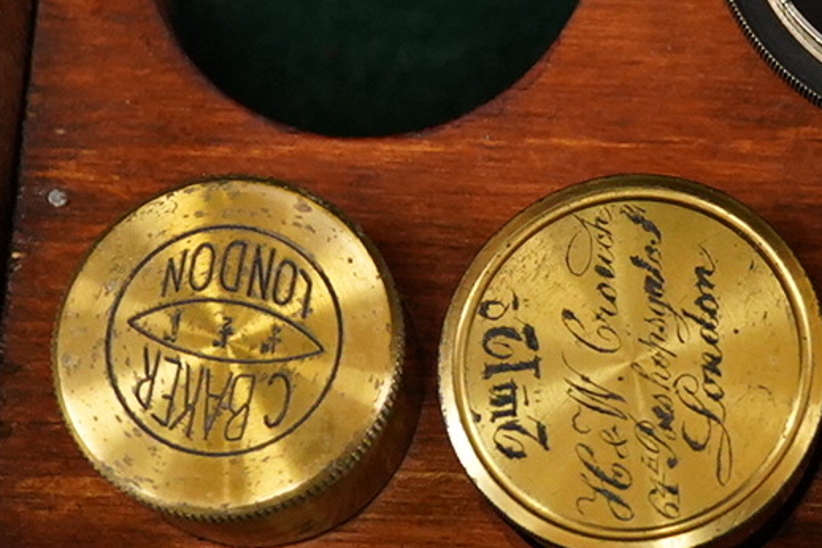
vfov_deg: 8.0
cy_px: -33
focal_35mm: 171
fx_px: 3903
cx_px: 922
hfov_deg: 11.8
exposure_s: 1/200
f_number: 3.5
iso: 2500
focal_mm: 30
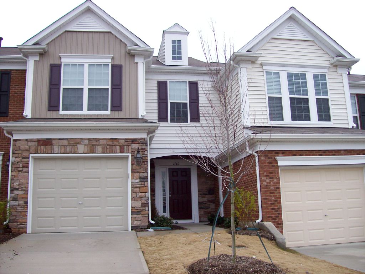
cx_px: 182
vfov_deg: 39.7
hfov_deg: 51.4
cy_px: 137
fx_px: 380
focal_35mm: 36
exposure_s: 1/209
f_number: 2.7
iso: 80
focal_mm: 6
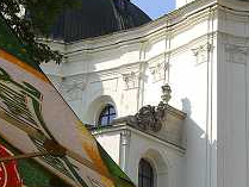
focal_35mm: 109
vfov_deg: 13.6
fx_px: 785
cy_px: 116
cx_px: 198
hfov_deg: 17.9
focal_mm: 6.3
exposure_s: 1/500
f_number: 4.4
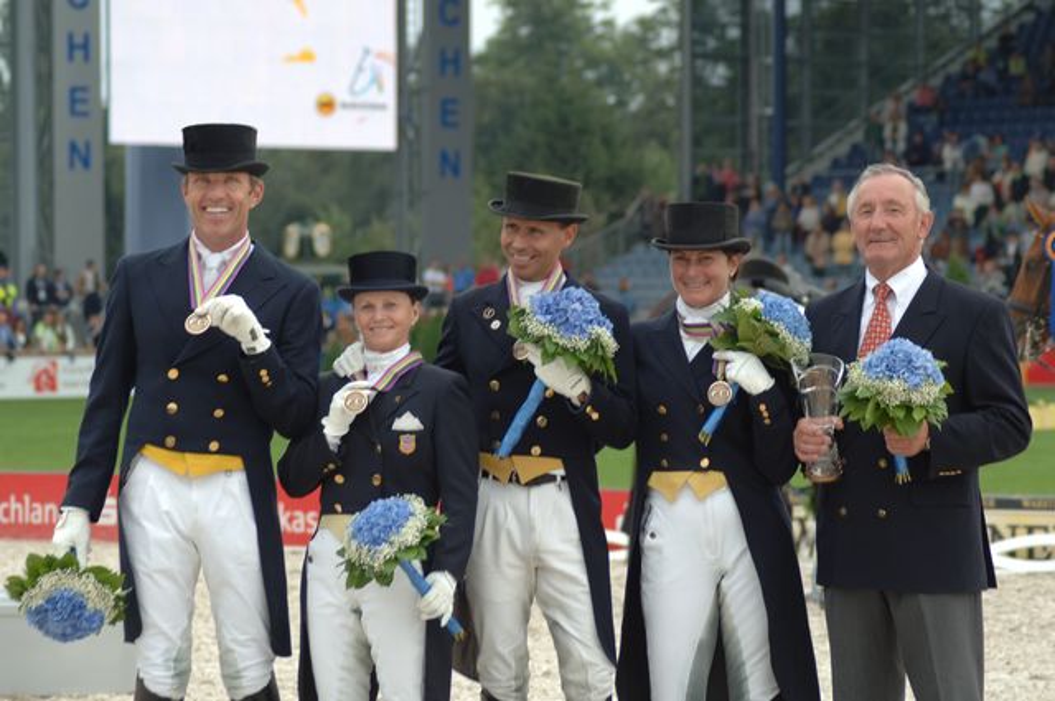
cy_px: 350
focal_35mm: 150
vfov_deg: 9.1
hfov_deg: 13.7
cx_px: 528
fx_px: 4390
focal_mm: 100
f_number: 5.6
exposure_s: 1/250
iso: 200
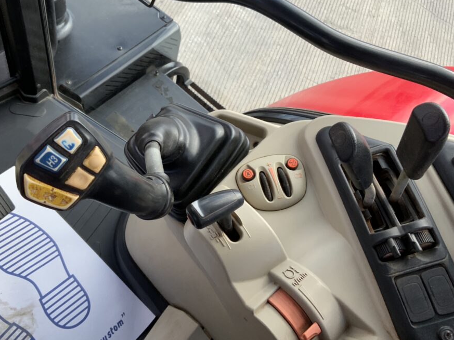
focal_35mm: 34
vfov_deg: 41.8
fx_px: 446
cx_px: 189
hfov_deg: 53.7
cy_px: 153
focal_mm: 3
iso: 16
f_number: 1.8
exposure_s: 1/168
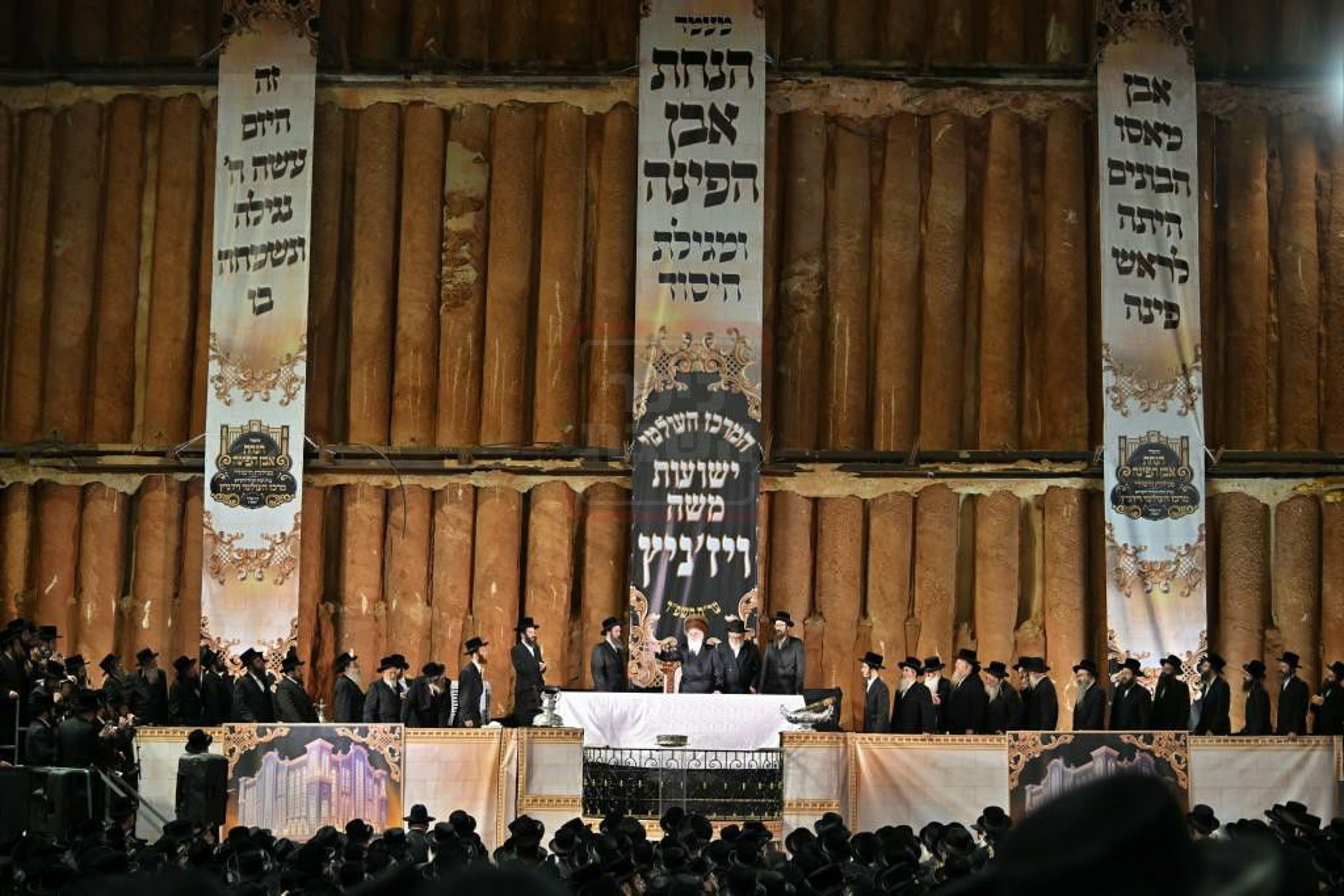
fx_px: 2614
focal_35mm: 70
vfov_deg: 19.5
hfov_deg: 28.8
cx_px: 672
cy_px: 448
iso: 640
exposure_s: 1/200
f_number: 2.8
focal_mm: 70
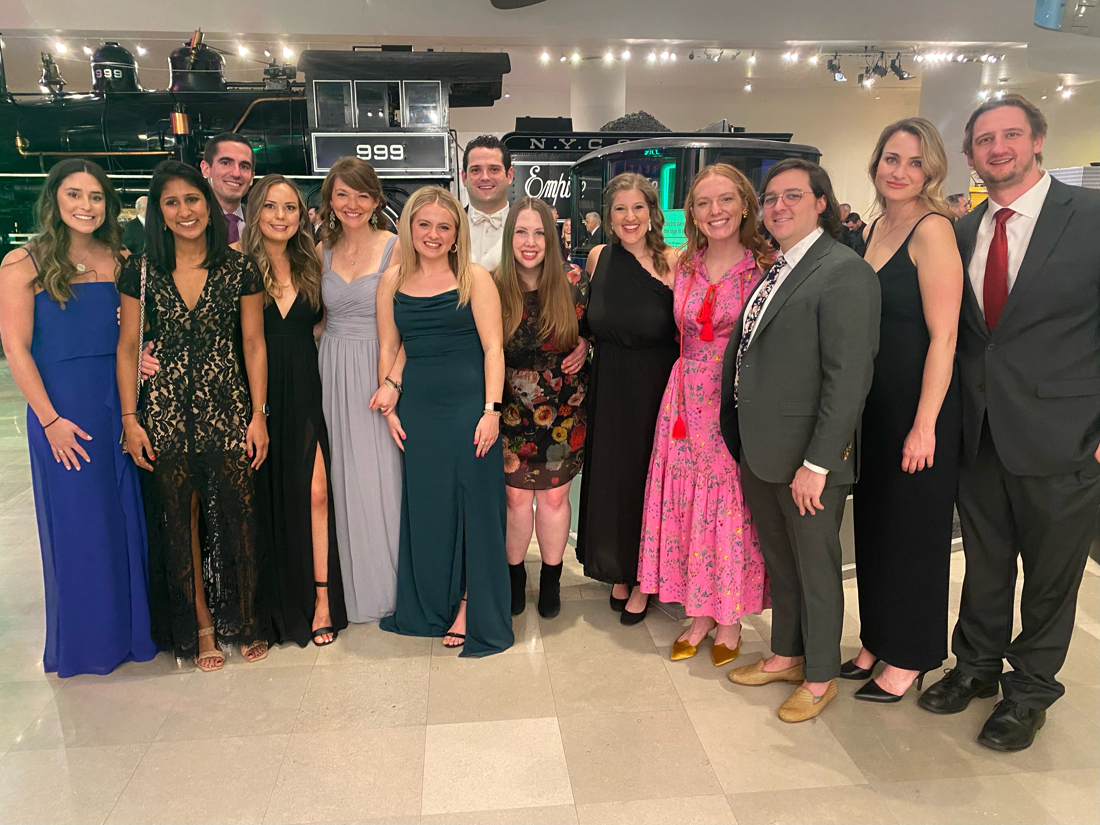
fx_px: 826
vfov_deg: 53.1
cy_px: 412
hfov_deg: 67.3
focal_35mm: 26
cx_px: 550
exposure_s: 1/40
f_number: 1.8
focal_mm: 4.25
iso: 400
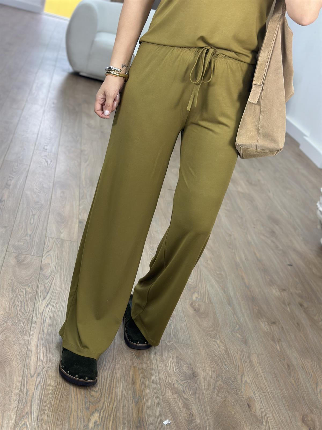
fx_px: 595
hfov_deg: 30.3
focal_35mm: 48
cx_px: 161
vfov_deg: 39.7
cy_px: 215
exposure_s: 1/100
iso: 100
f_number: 1.78
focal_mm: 6.86
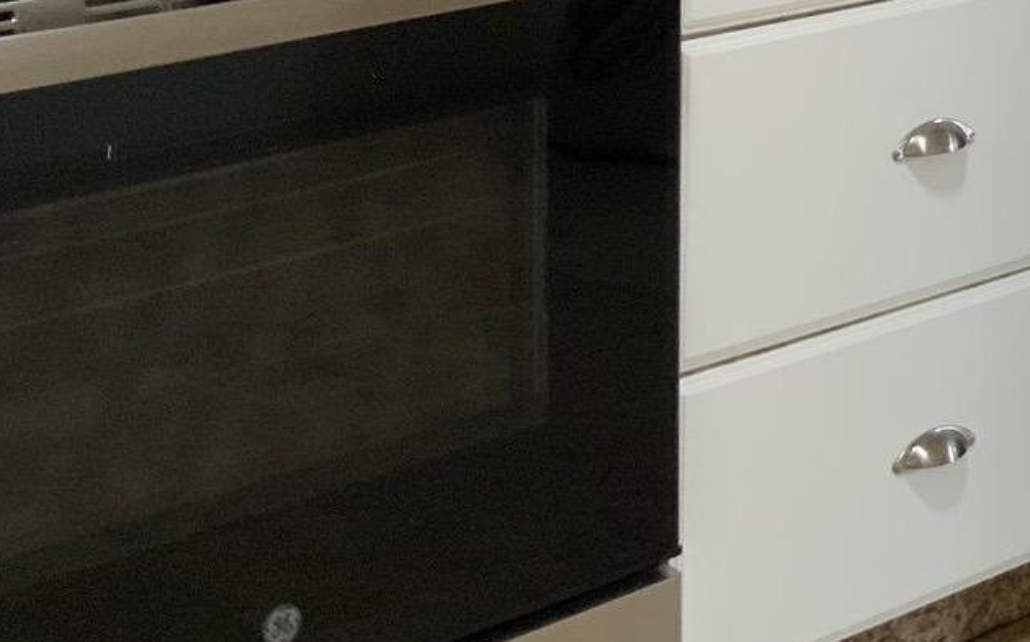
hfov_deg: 19.2
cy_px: -435
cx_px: 1341
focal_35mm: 100
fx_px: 2806
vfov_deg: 12.2
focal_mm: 3
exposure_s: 1/60
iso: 100
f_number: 1.8
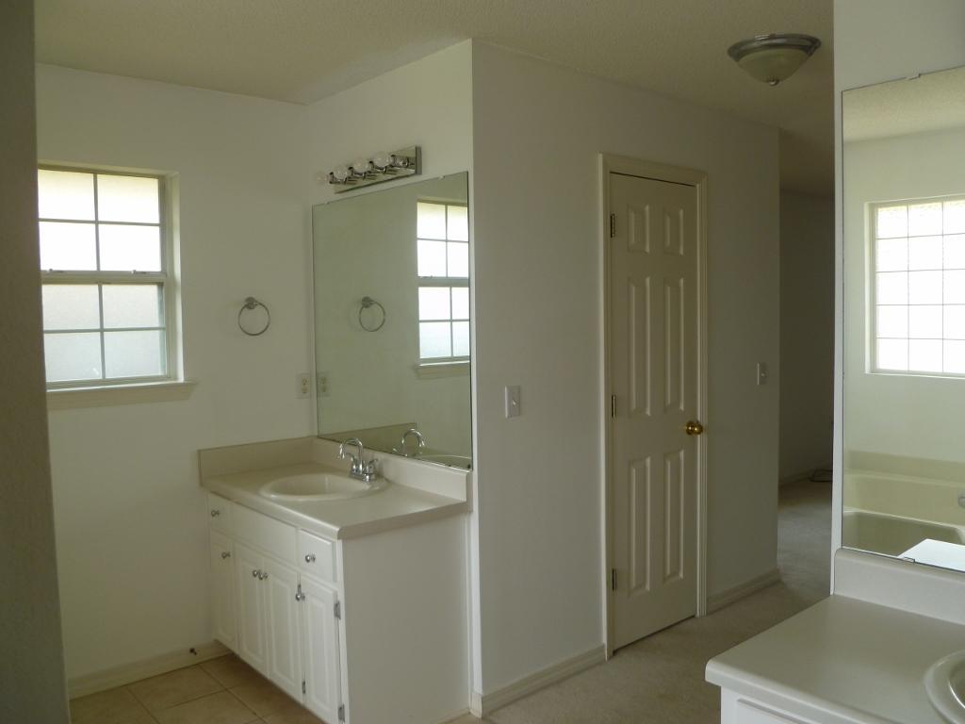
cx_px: 482
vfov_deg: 49.7
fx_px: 781
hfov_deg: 63.4
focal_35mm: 28
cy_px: 362
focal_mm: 5
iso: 80
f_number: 3.3
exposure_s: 1/60
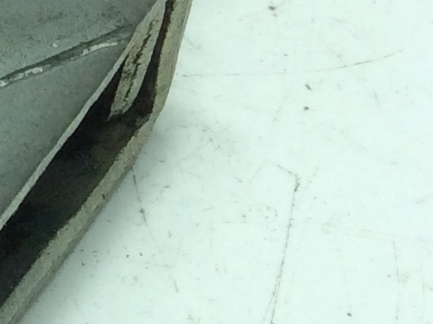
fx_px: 2199
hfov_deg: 9.4
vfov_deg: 8.4
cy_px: 176
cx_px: -755
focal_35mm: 176
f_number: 2.4
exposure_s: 1/342
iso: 32
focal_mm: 3.3
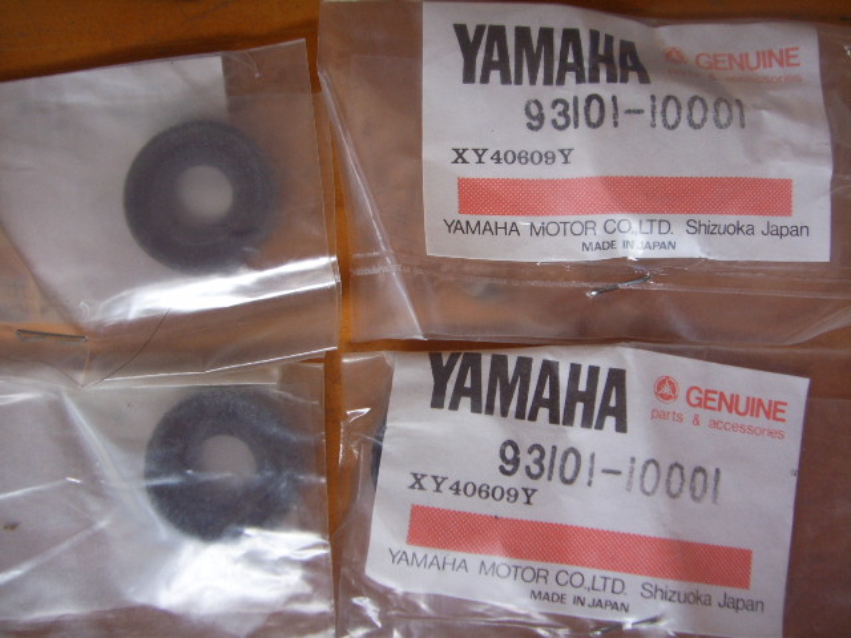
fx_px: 959
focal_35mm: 39
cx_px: 426
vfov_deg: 36.8
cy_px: 319
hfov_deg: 47.9
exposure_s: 1/60
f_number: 3.5
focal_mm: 6.6
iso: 100
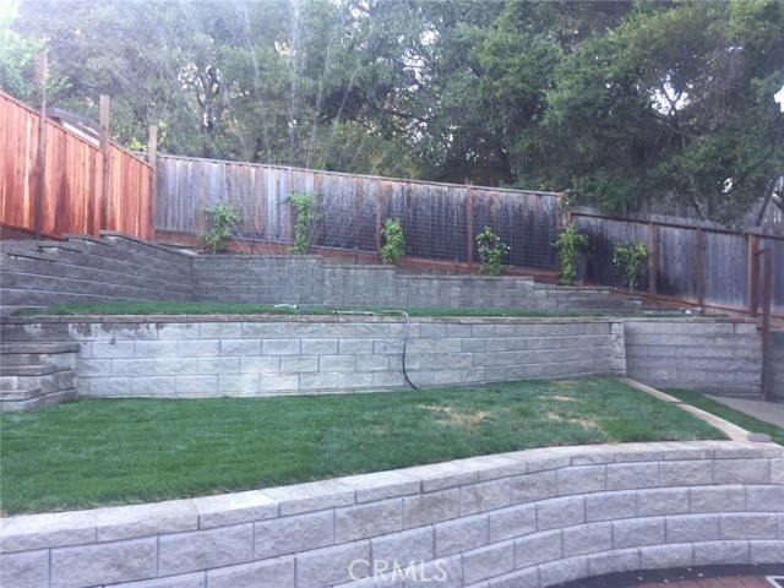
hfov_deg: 61.7
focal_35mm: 29
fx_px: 657
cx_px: 392
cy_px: 294
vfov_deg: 48.2
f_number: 2.2
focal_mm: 4.15
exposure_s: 1/60
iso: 40
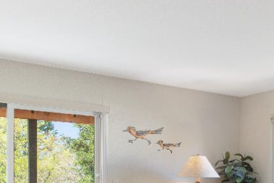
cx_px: 287
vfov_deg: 25.9
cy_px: 174
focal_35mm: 50
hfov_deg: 35.1
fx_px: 381
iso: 100
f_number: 11
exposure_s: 5
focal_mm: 14
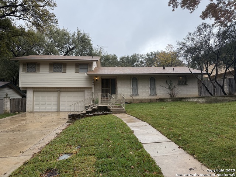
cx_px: 118
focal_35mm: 24
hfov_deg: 71.6
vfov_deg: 56.8
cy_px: 88
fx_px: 164
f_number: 1.78
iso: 100
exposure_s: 1/1314
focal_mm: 6.76
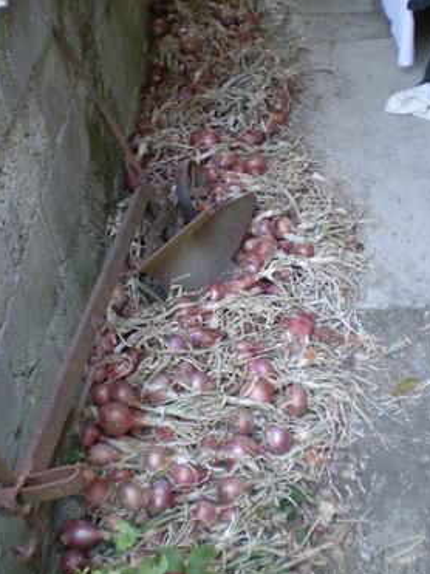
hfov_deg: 35.1
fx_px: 679
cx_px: 224
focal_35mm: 41
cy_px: 272
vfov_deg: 45.8
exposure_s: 1/36.6
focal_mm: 6.3
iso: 173
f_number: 3.1
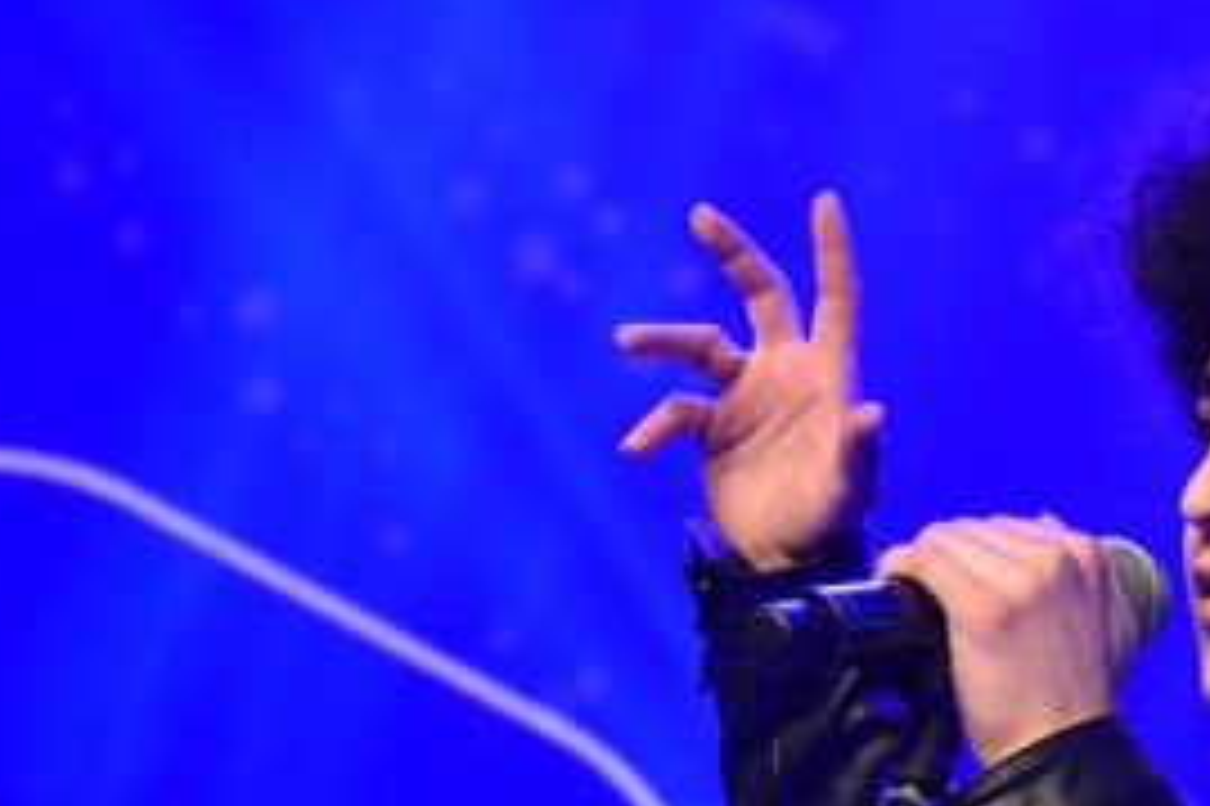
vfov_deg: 4.6
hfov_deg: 6.9
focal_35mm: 299
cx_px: 1003
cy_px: 840
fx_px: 10043
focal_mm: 120
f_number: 9
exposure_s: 1/160
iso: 1600
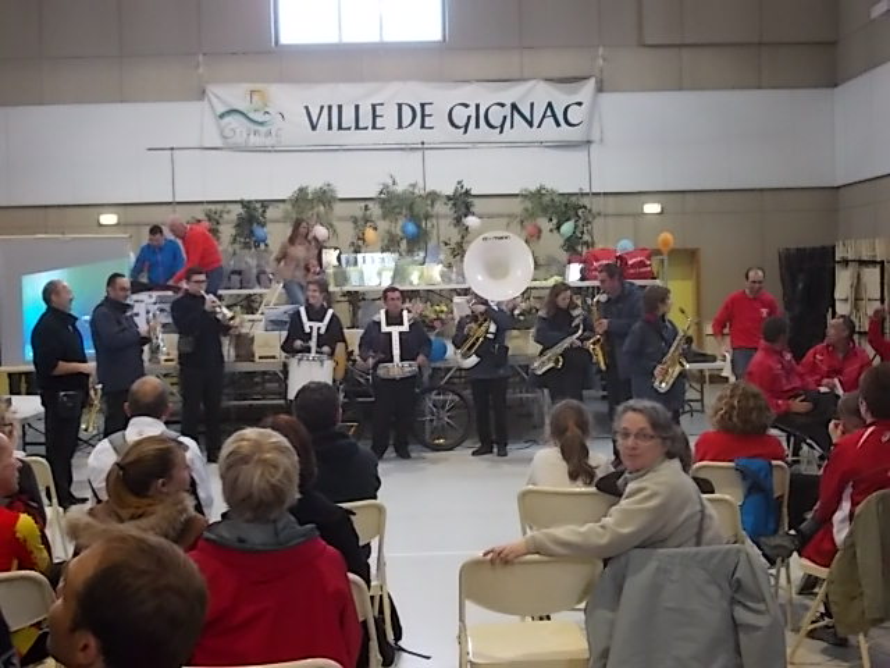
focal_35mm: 43
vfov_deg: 33.6
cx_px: 445
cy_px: 334
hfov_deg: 43.9
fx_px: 1106
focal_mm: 6.1
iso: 200
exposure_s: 1/20
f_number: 3.3
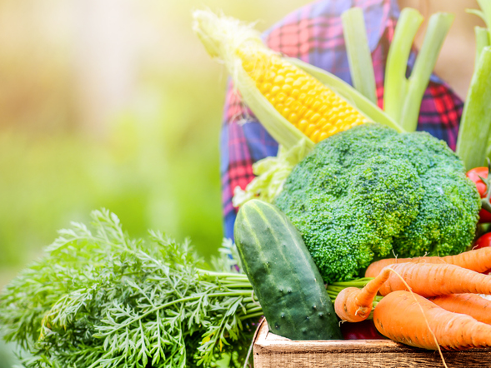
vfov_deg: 6.9
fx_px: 3050
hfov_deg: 9.1
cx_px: 499
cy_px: 340
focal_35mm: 215
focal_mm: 105
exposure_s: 1/200
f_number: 4.5
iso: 100
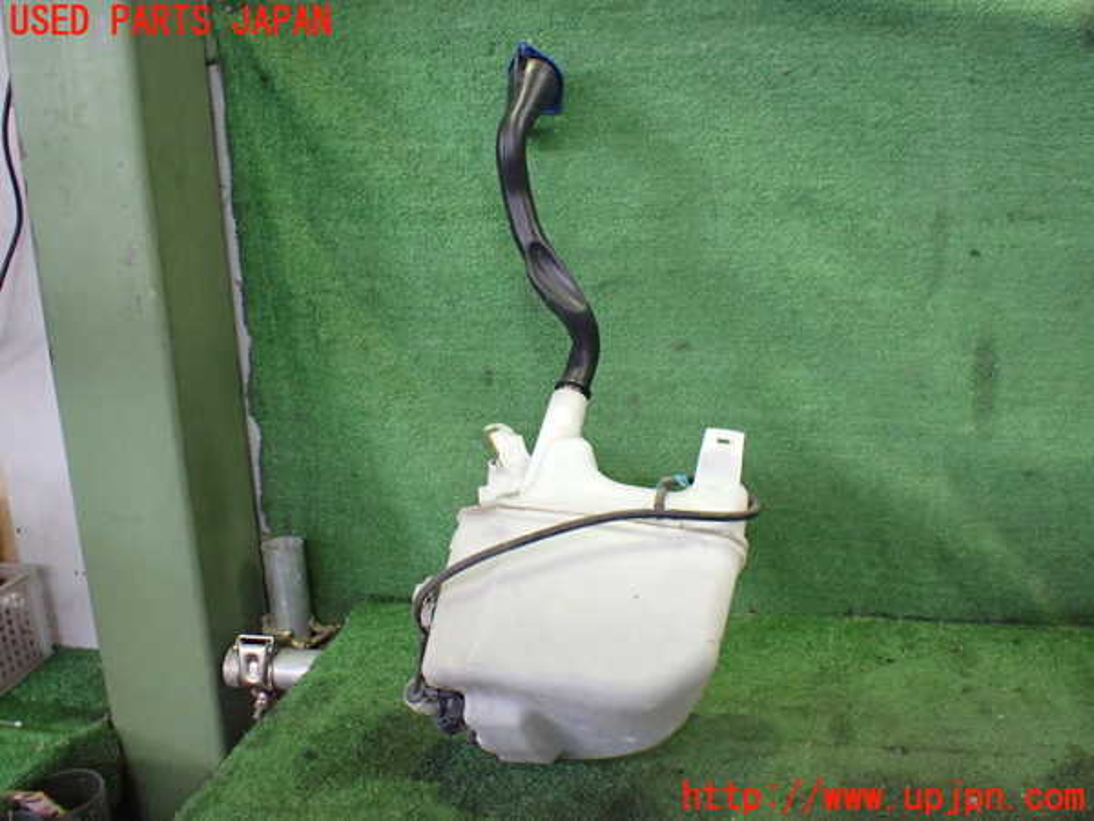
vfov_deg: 46.8
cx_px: 547
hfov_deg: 60.0
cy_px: 410
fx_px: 948
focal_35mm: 30
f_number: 2.3
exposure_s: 1/80
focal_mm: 5.4
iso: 800
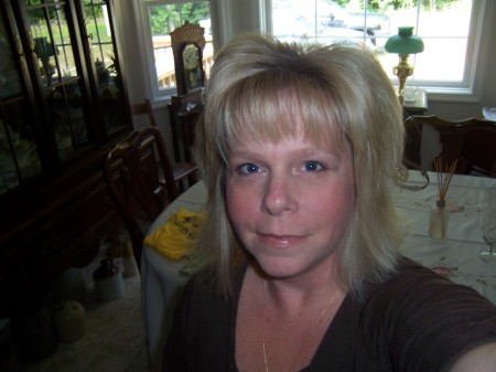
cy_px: 186
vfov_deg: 42.9
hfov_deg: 55.4
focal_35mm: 33
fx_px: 473
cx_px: 248
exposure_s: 1/60
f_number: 2.8
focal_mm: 5.5
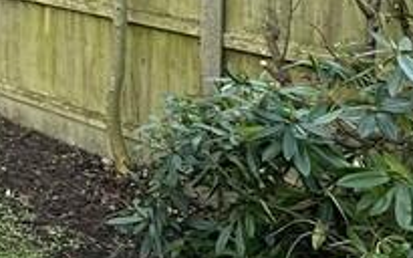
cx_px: -270
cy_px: -135
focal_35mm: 74
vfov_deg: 16.0
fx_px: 833
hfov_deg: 21.4
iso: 40
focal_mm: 2.22
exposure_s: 1/99
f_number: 2.2
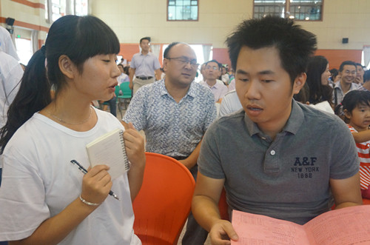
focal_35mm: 38
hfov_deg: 51.4
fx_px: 385
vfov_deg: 35.3
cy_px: 122
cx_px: 185
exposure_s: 1/60
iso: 3200
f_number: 4.5
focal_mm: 25
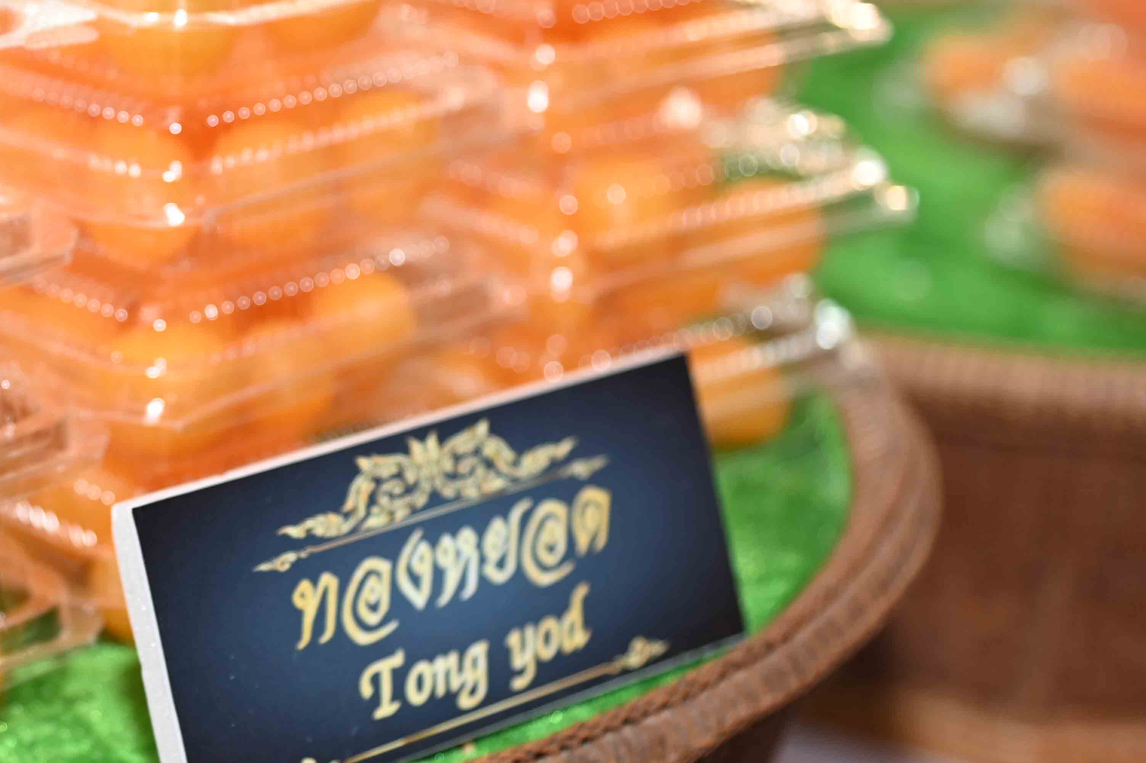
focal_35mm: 125
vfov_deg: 10.9
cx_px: 168
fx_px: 3976
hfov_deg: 16.2
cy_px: 240
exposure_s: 1/60
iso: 500
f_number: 4
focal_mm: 62
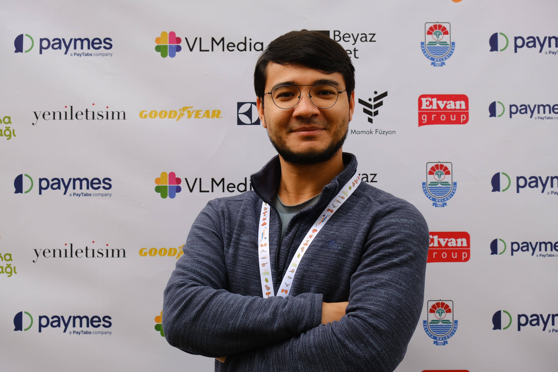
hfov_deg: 24.5
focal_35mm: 83
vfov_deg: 16.5
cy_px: 186
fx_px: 1286
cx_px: 279
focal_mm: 55
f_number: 5
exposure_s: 1/80
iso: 250
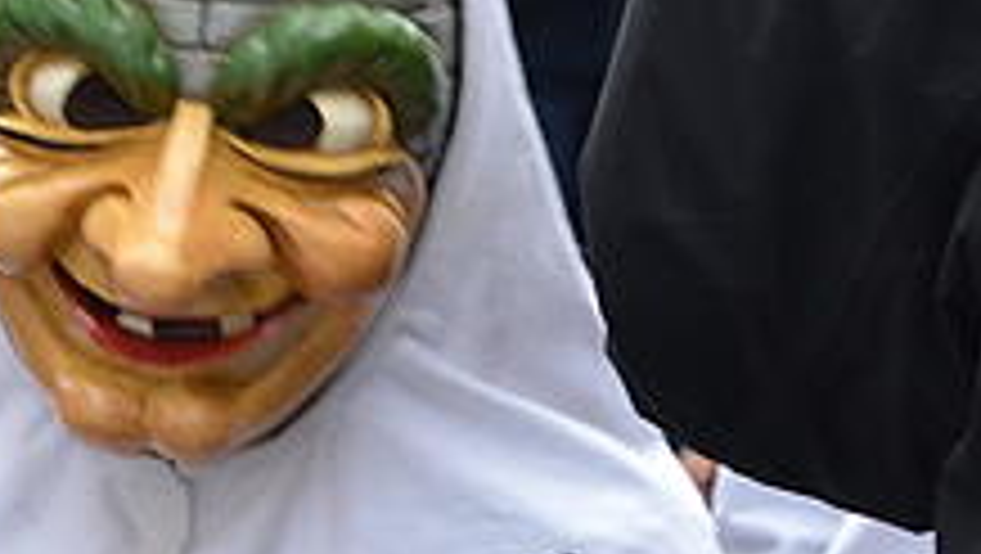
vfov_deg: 4.1
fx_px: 7705
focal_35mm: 296
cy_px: 417
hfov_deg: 7.0
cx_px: -1046
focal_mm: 44
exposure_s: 1/80
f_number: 4.5
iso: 200
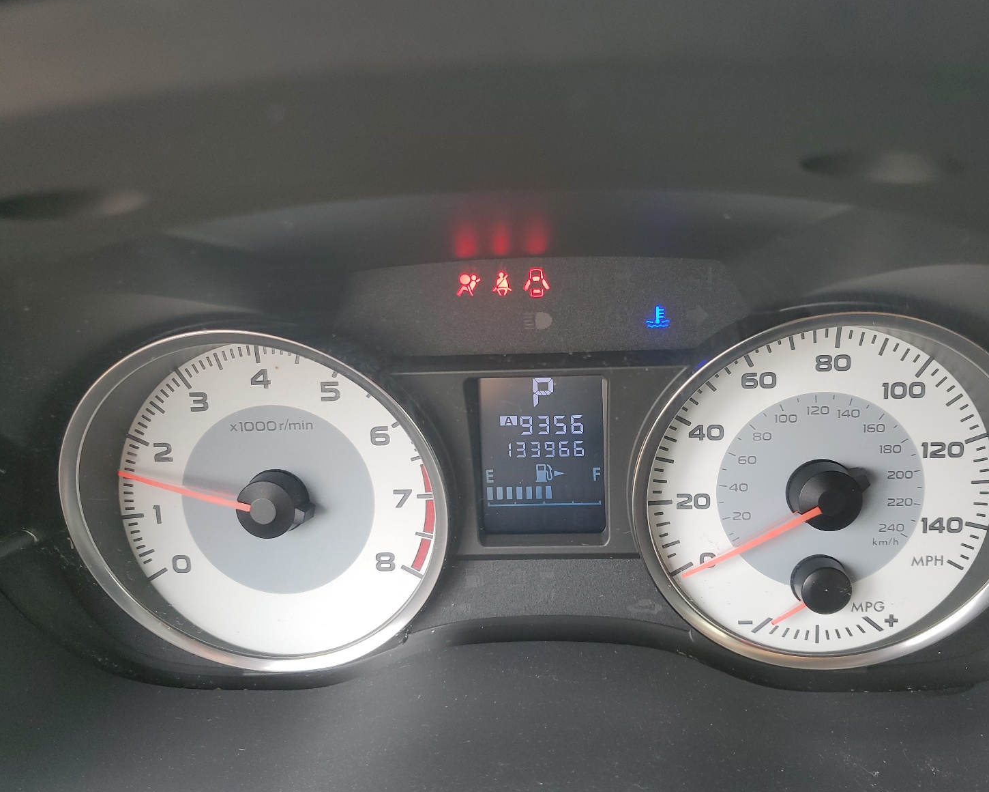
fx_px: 820
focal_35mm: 28
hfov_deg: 62.1
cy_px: 406
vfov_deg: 51.5
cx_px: 534
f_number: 1.5
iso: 62
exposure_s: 1/120
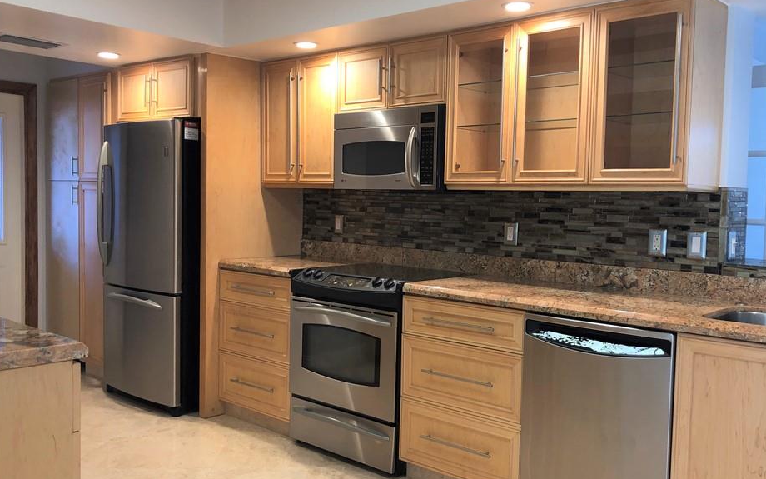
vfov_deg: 38.3
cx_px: 414
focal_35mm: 33
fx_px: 689
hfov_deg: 58.1
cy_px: 248
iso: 40
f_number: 1.8
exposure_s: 1/20
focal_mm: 4
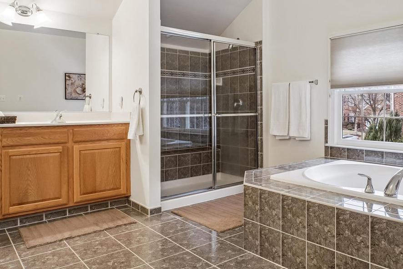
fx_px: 300
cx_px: 240
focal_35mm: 27
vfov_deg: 48.2
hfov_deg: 67.1
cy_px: 124
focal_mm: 11
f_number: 8
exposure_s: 1/13
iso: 500
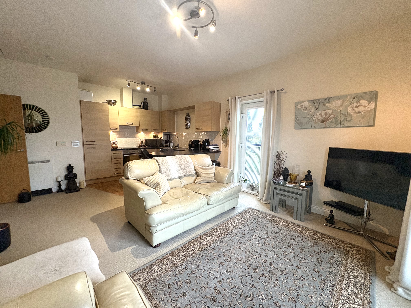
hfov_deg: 102.1
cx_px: 206
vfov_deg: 85.7
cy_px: 154
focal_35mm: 14
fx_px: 166
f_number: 2.2
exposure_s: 1/100
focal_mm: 2.22
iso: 320
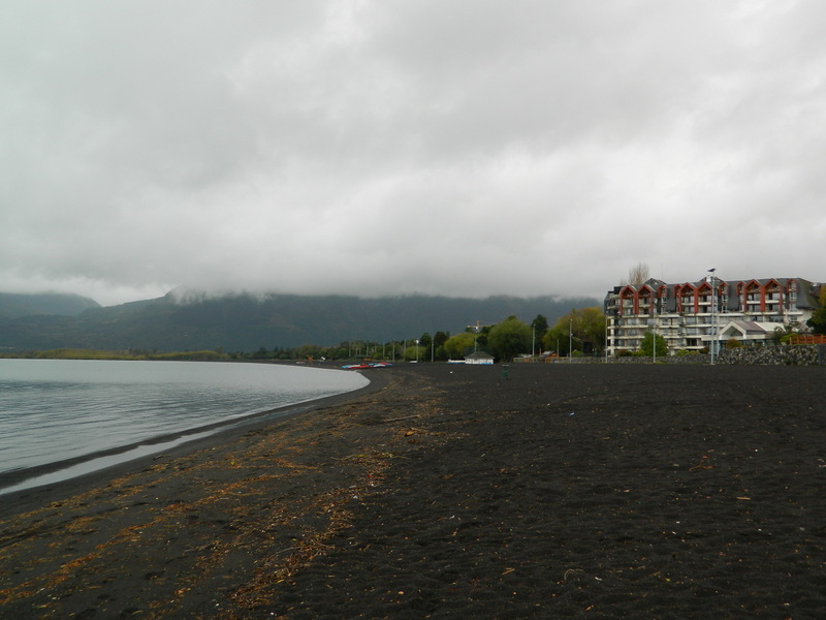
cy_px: 310
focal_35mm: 35
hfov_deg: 52.6
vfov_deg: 40.7
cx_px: 413
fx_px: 835
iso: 80
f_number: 3.3
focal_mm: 6.2
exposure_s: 1/60
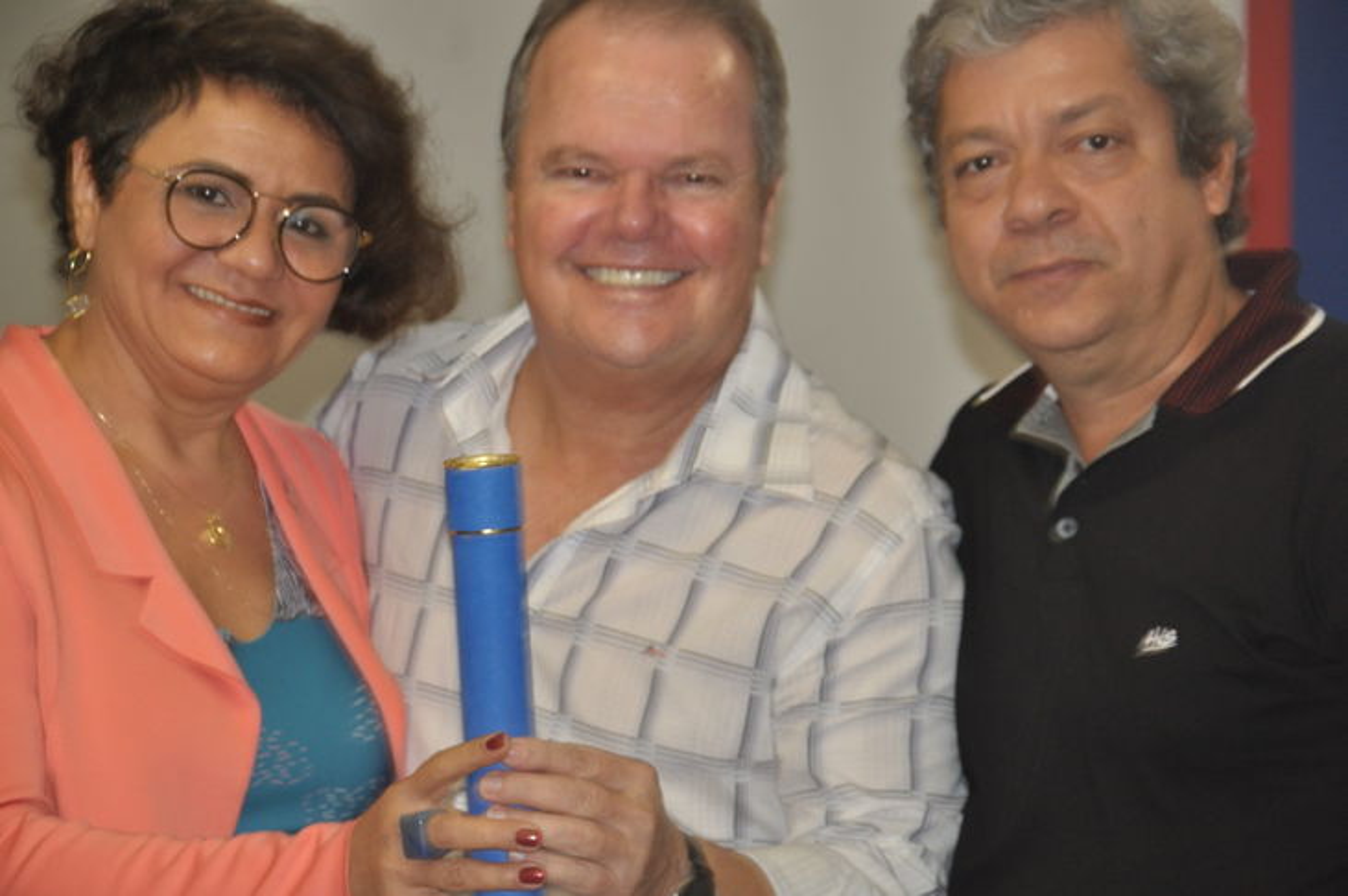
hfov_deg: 13.1
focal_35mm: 158
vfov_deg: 8.7
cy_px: 448
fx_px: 5892
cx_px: 674
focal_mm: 105
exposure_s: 1/60
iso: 800
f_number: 5.6
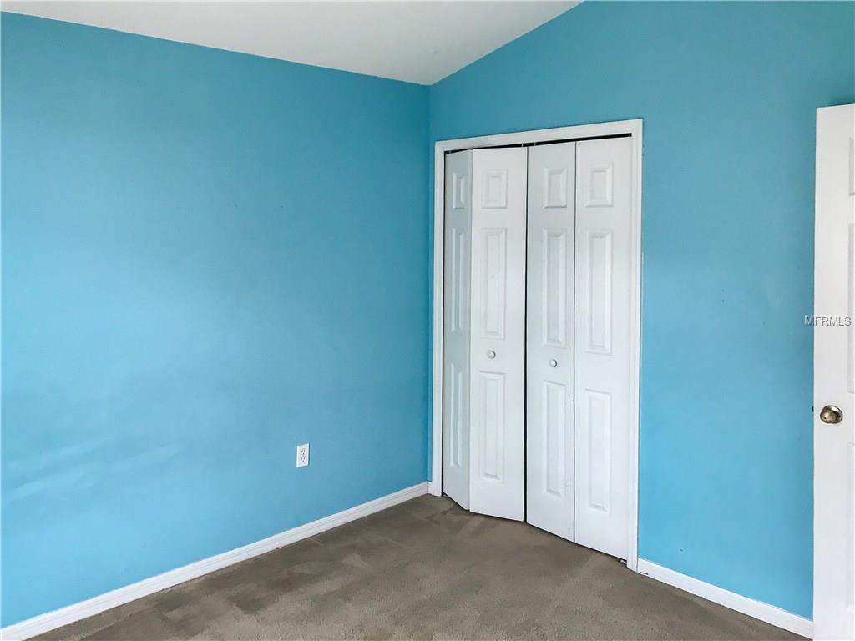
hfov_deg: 63.4
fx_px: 692
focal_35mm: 28
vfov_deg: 49.7
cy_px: 320
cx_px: 428
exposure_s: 1/20
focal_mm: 3.99
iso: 40
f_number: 1.8
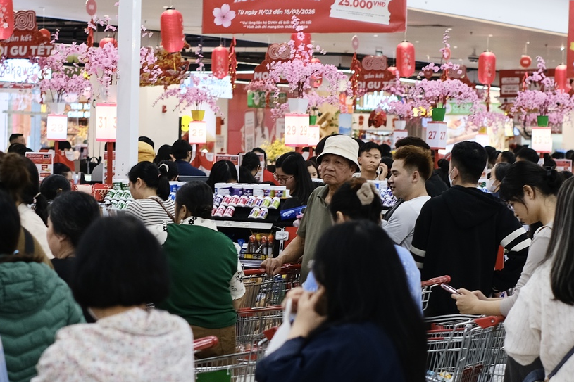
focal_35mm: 130
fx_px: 2072
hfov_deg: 15.8
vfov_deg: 10.5
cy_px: 285
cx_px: 228
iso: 320
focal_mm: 35
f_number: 2.2
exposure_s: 1/210
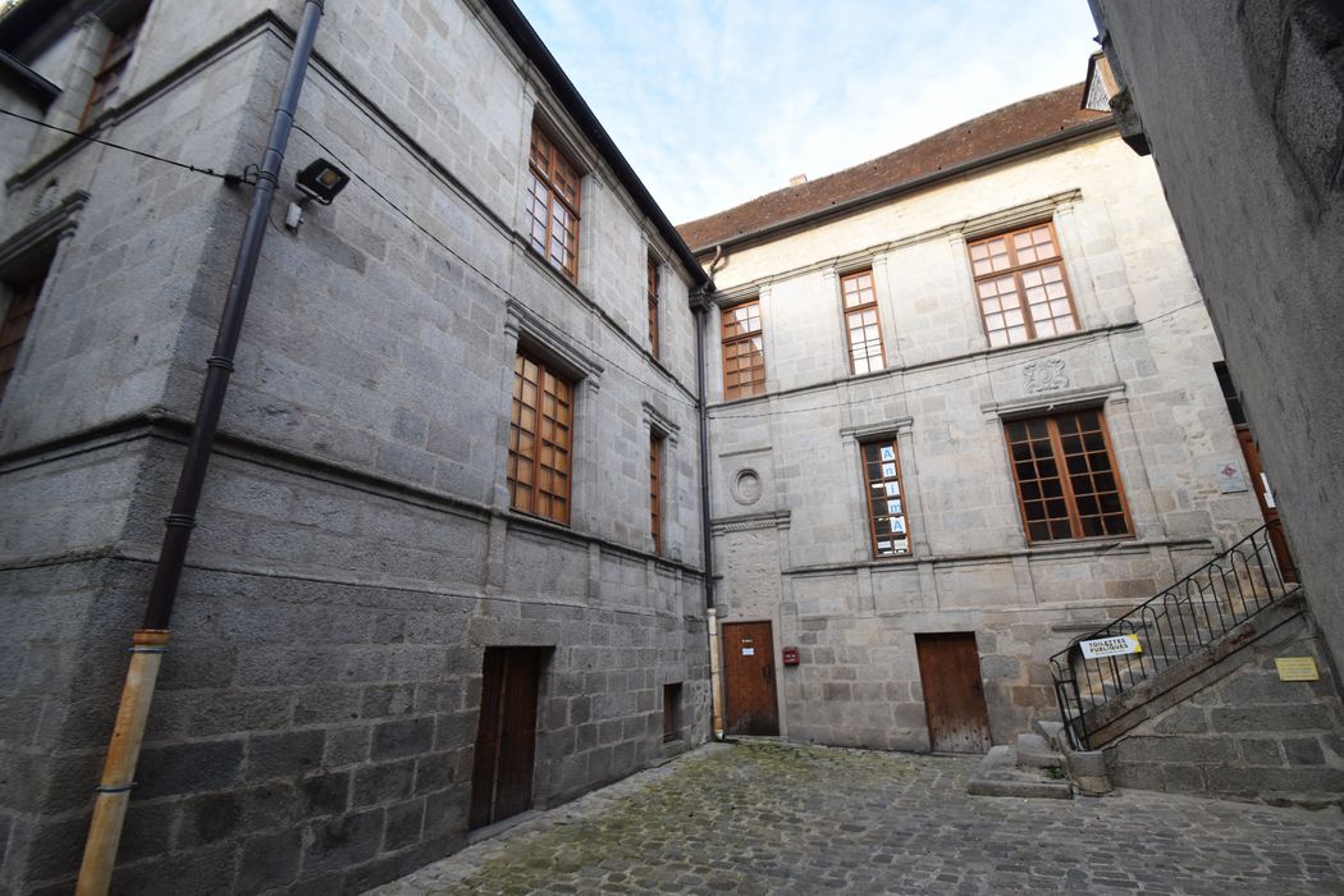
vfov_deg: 77.3
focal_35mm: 15
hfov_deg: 100.4
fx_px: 560
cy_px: 448
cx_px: 672
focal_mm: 10
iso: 400
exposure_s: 1/160
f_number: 6.3
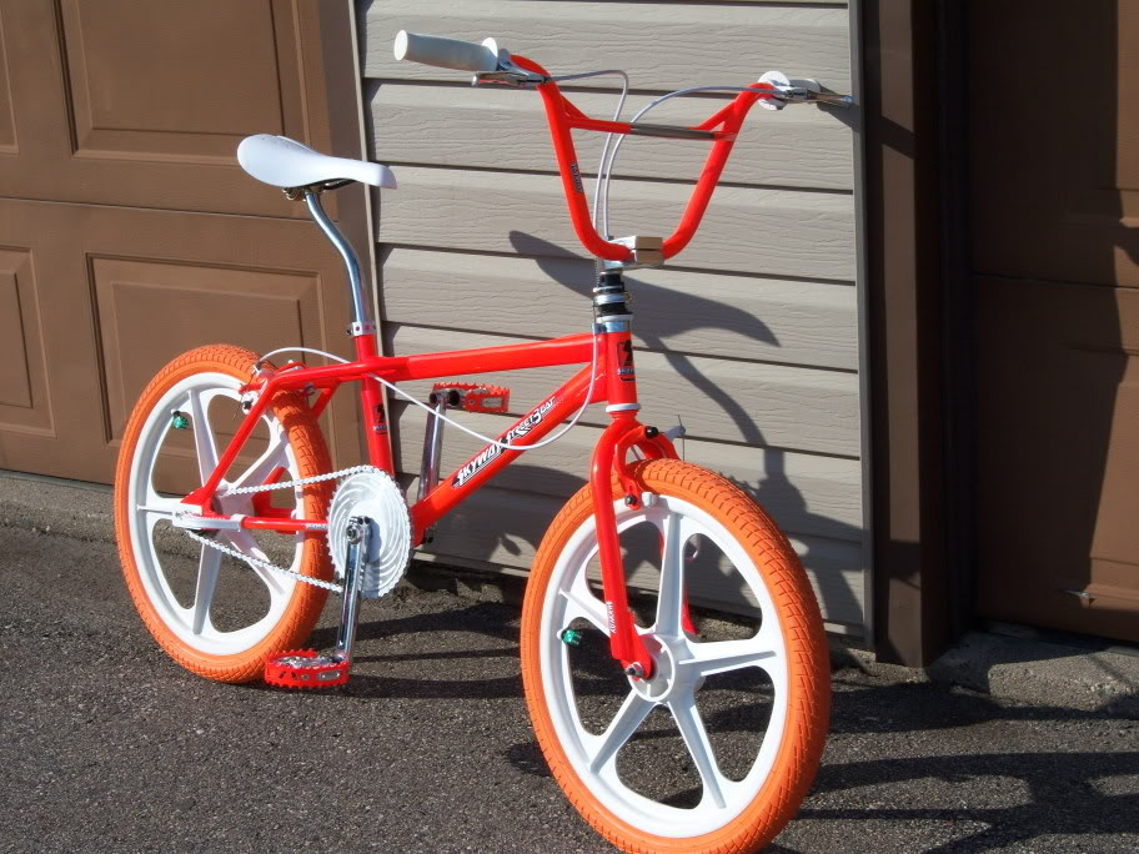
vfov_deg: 21.9
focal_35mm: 67
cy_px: 427
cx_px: 570
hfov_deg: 29.0
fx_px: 2205
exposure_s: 1/400
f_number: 6.7
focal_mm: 14.1
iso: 80
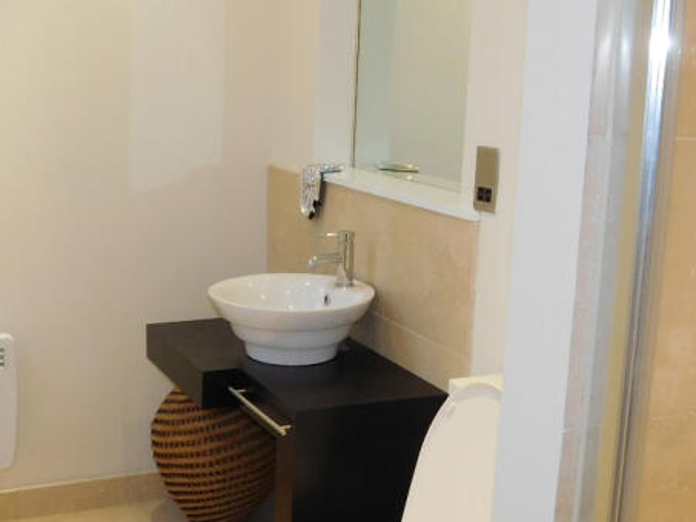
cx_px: 284
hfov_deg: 36.7
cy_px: 244
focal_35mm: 52
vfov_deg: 28.0
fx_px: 1046
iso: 320
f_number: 3
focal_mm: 4
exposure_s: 1/30
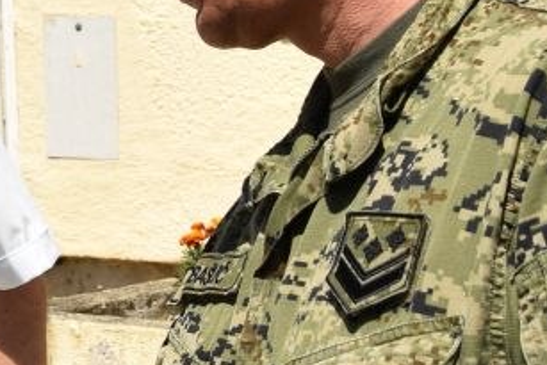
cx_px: -337
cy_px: -179
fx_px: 2973
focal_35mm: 196
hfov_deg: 10.1
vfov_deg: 6.9
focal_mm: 25
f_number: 9
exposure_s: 1/320
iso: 100
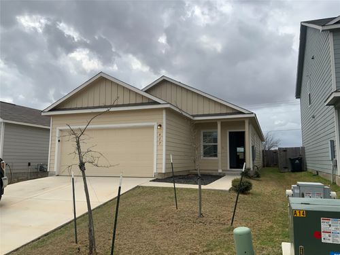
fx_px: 285
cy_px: 128
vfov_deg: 48.2
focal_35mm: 29
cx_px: 170
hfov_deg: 61.7
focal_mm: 3
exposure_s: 1/3322
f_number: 1.8
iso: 16
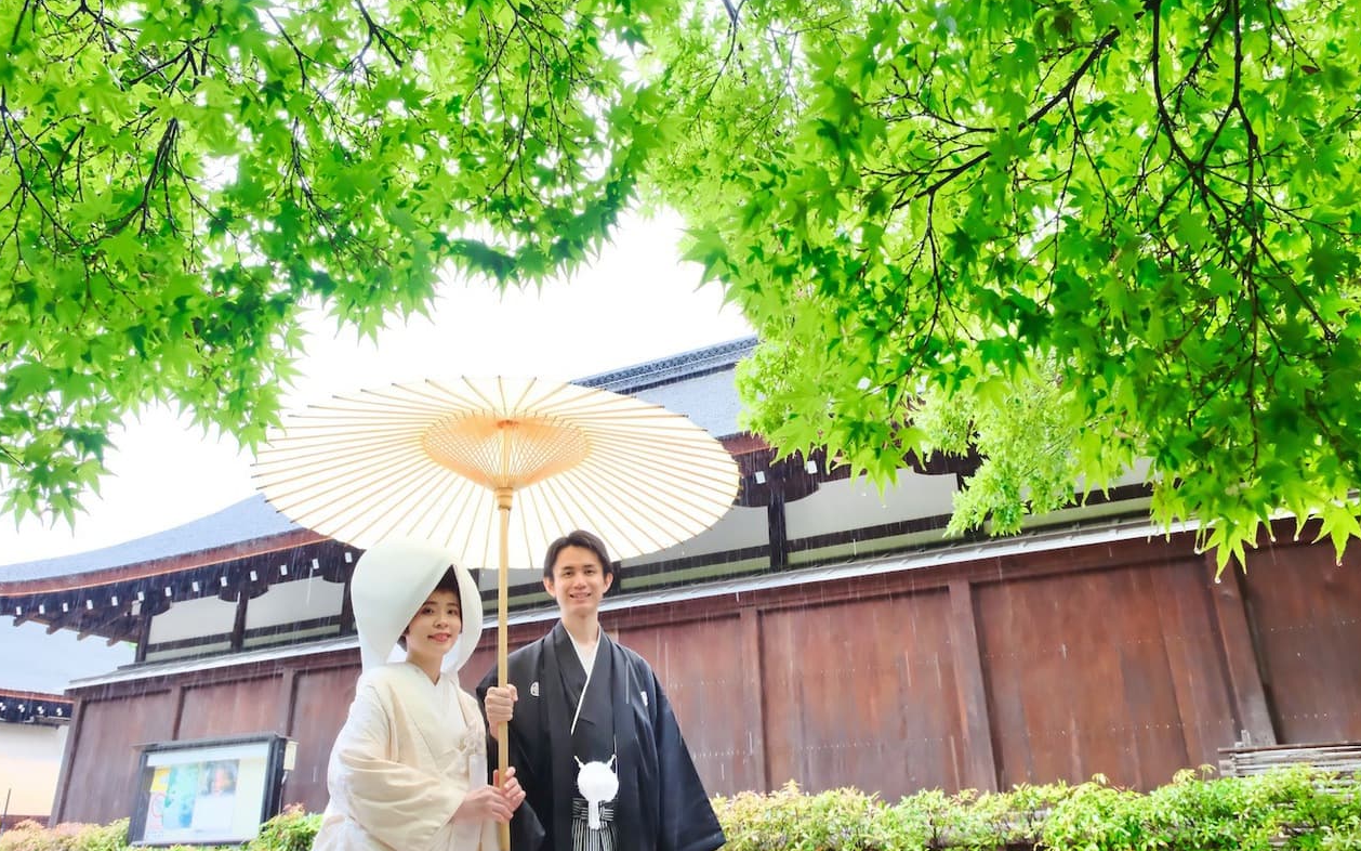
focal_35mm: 28
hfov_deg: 66.5
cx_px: 665
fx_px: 1038
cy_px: 409
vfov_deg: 44.5
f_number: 7.1
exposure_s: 1/80
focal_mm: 16
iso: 3200
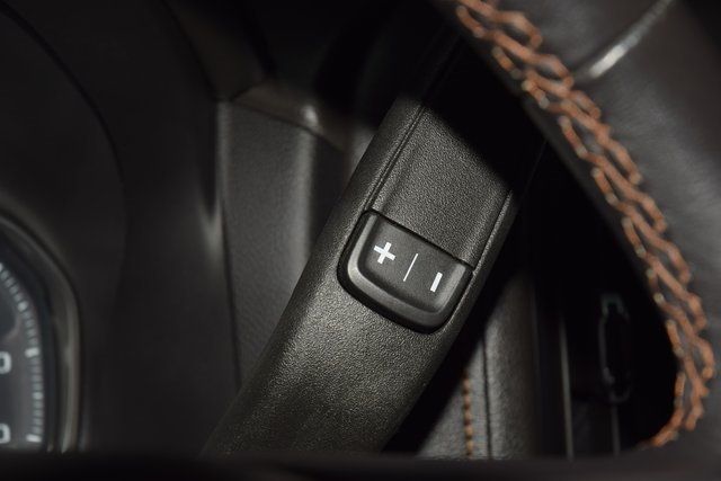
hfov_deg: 19.5
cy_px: 240
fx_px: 2103
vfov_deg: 13.0
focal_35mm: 105
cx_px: 360
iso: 100
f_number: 8
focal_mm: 70
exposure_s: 1/125
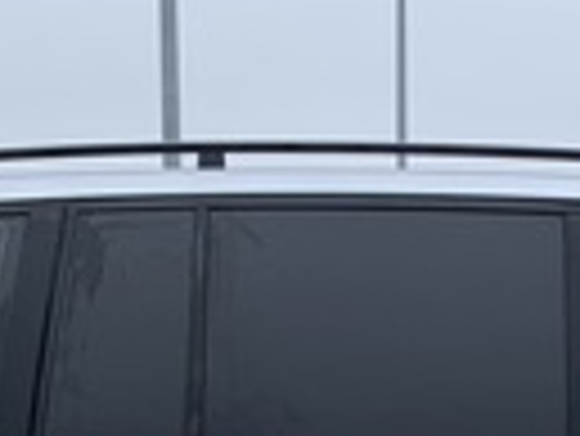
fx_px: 2163
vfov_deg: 11.0
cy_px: 710
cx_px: 643
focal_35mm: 129
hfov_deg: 14.9
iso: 25
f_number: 1.8
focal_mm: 4.25
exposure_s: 1/706
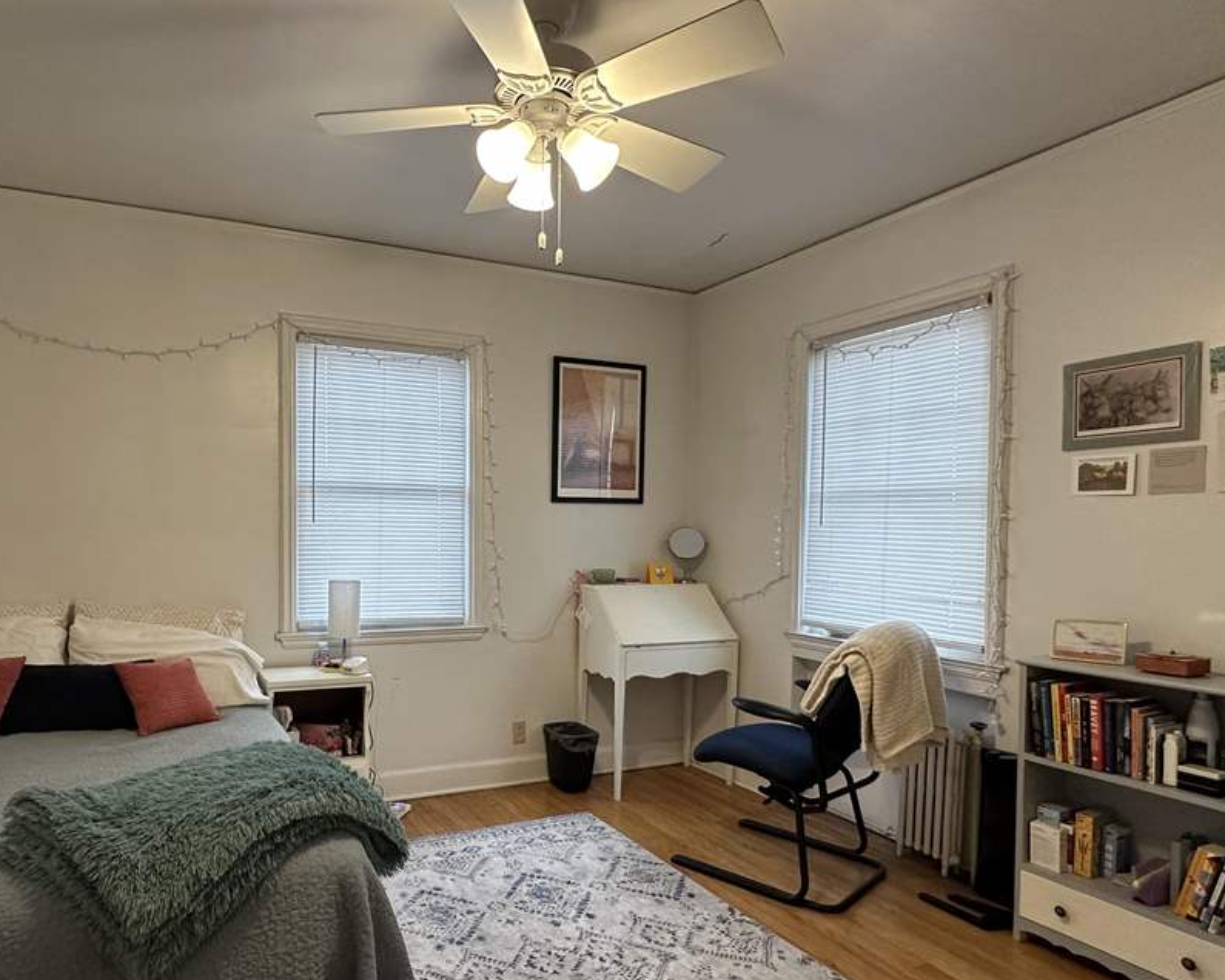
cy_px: 555
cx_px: 470
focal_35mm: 22
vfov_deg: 62.9
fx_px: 798
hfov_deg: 73.9
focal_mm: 2.22
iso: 250
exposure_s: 1/120
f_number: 2.2
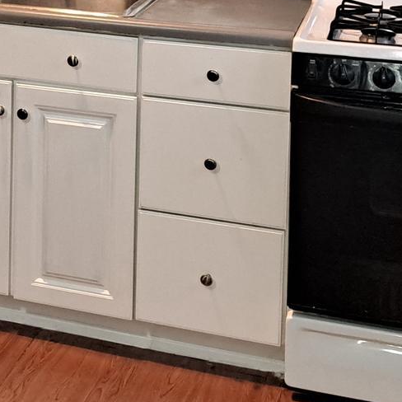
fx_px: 1169
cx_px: -107
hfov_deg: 18.3
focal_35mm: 89
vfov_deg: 18.3
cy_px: -105
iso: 400
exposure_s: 1/30
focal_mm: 5.23
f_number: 1.8
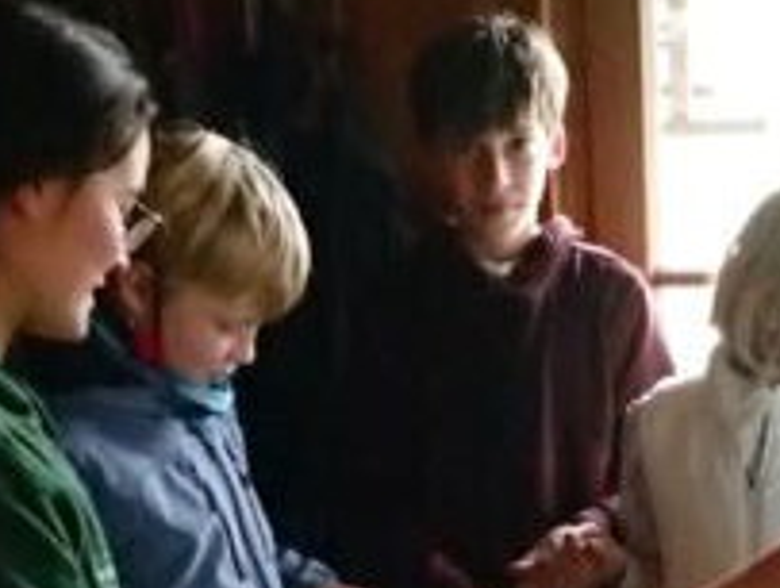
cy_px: 630
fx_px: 1332
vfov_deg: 23.5
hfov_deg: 32.6
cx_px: 380
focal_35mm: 59
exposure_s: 1/100
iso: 2500
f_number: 2
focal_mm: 4.5
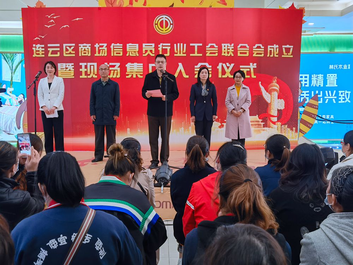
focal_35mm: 41
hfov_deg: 45.8
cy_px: 132
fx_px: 418
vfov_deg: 35.1
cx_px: 176
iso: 125
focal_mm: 6.67
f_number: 1.9
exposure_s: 1/50
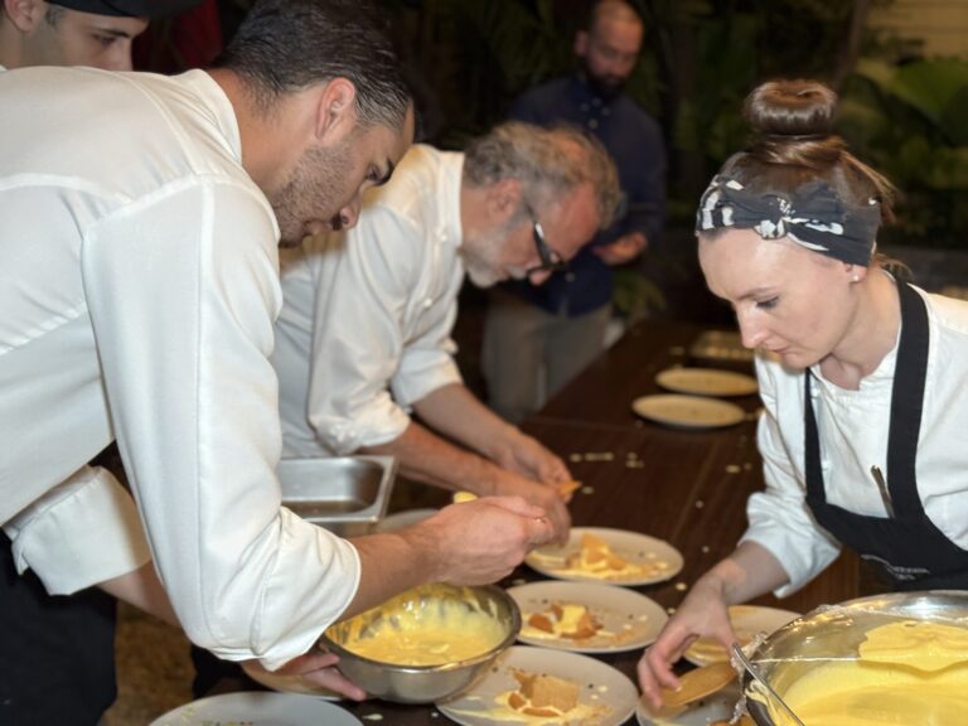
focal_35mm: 48
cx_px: 484
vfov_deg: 30.3
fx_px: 1342
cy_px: 363
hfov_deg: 39.7
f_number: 1.78
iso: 250
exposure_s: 1/40
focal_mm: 6.76
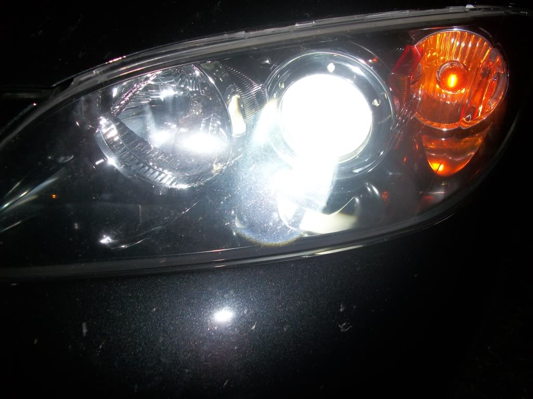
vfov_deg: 44.2
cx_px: 266
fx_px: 493
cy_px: 200
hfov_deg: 56.8
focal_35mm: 32
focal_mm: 5.7
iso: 80
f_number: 2.9
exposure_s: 1/125
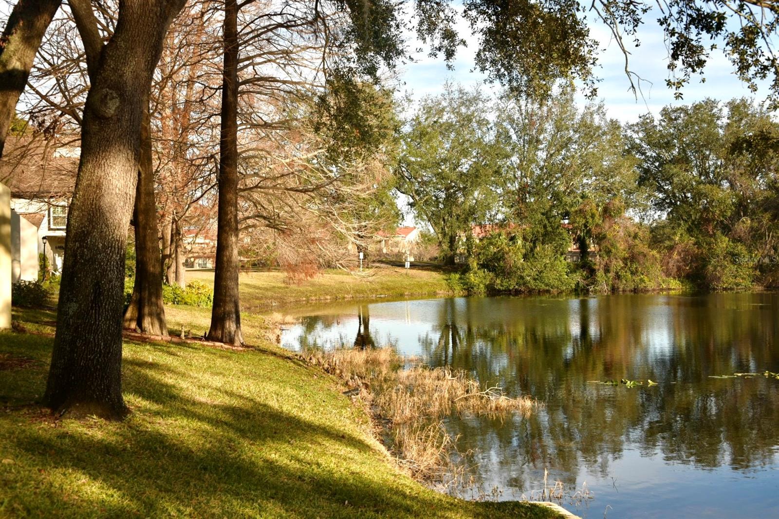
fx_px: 1082
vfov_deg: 27.0
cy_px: 260
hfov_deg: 39.6
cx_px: 390
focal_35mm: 50
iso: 320
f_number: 8
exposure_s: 1/250
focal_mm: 50
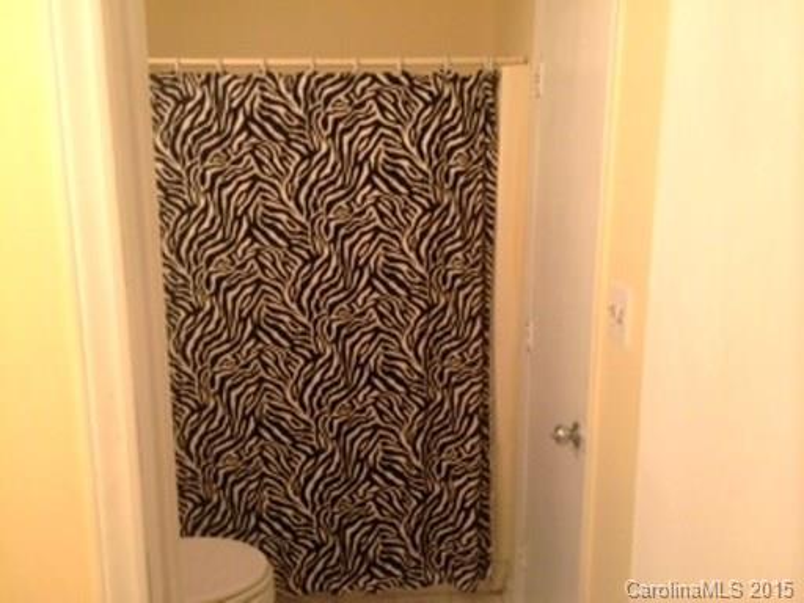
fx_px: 697
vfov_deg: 46.8
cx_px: 402
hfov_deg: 60.0
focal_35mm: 30
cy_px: 302
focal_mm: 4.12
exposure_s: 1/30
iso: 80
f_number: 2.2
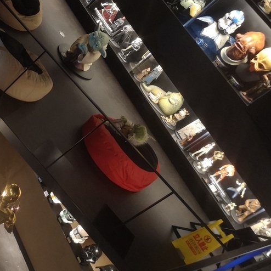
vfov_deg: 29.3
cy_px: 88
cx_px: -19
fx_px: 514
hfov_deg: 27.3
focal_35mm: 58
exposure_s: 1/25
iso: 320
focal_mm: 3.95
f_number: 1.8
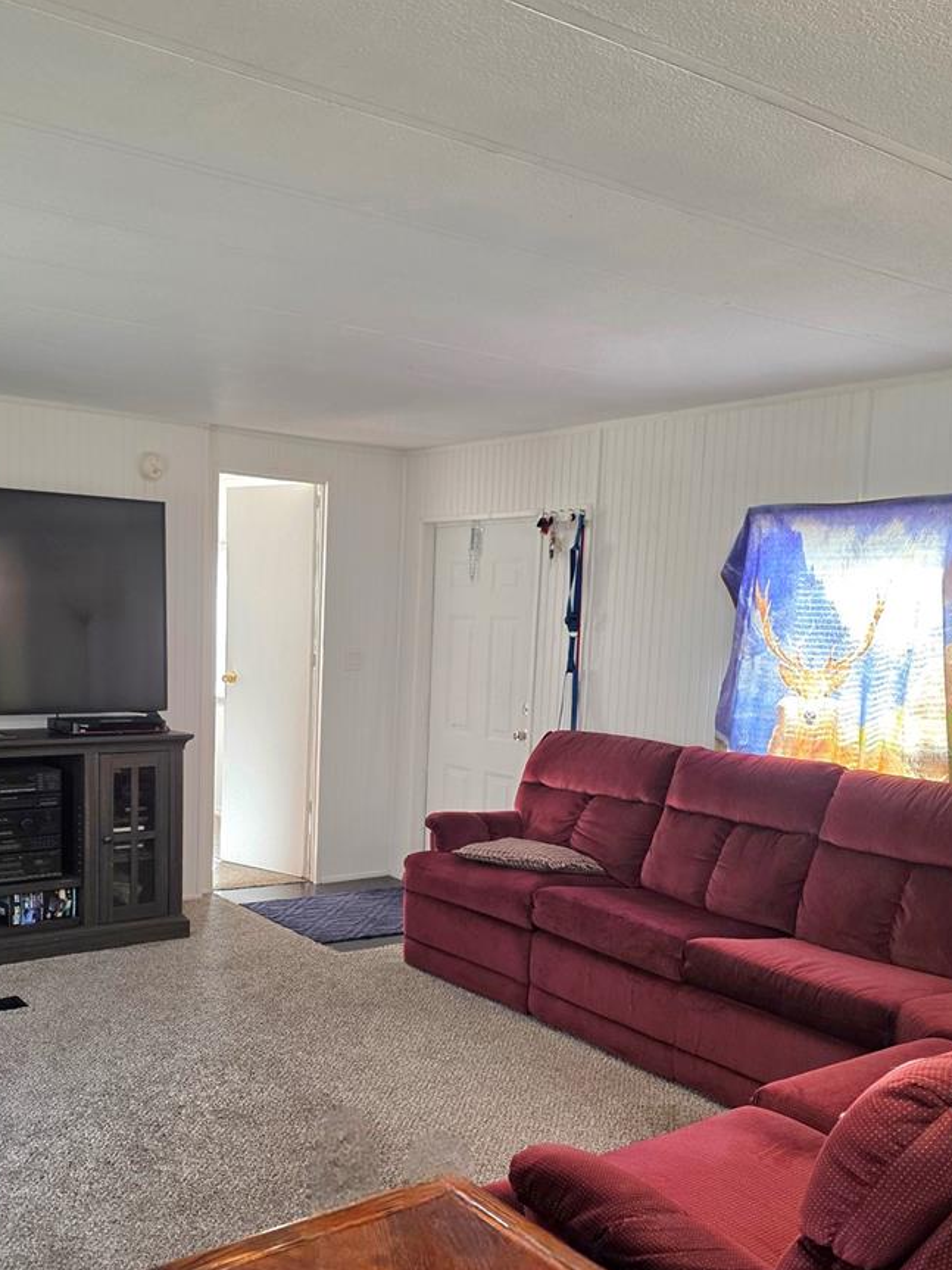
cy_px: 752
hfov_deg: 43.8
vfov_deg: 56.5
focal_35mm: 32
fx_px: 1174
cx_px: 363
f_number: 1.7
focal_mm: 6.3
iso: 250
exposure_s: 1/120
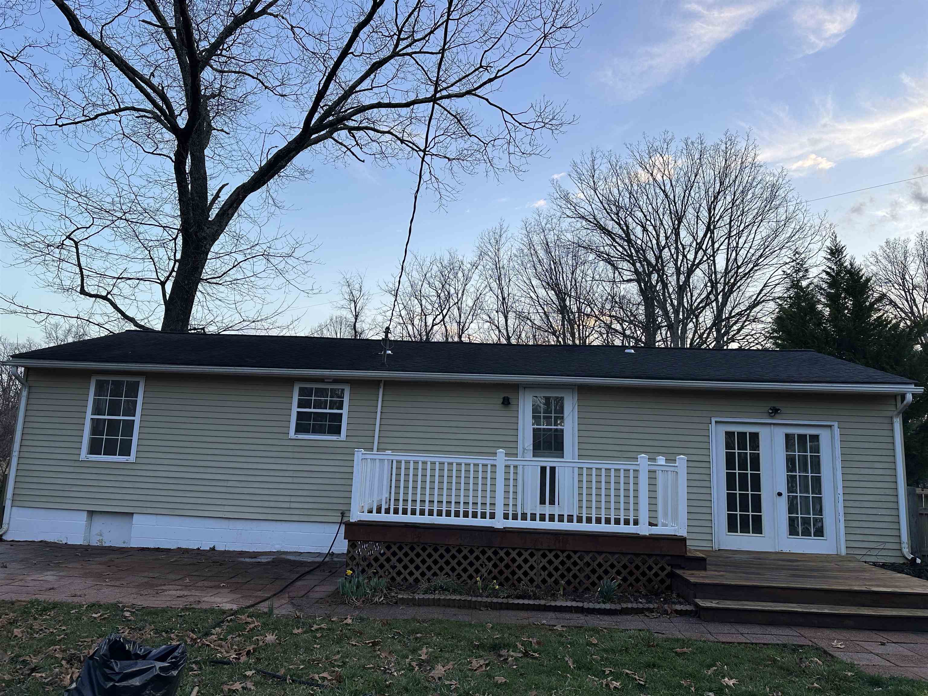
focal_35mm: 24
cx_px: 464
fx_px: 643
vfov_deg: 56.8
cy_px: 348
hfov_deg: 71.6
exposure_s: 1/328
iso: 80
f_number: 1.78
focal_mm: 6.86
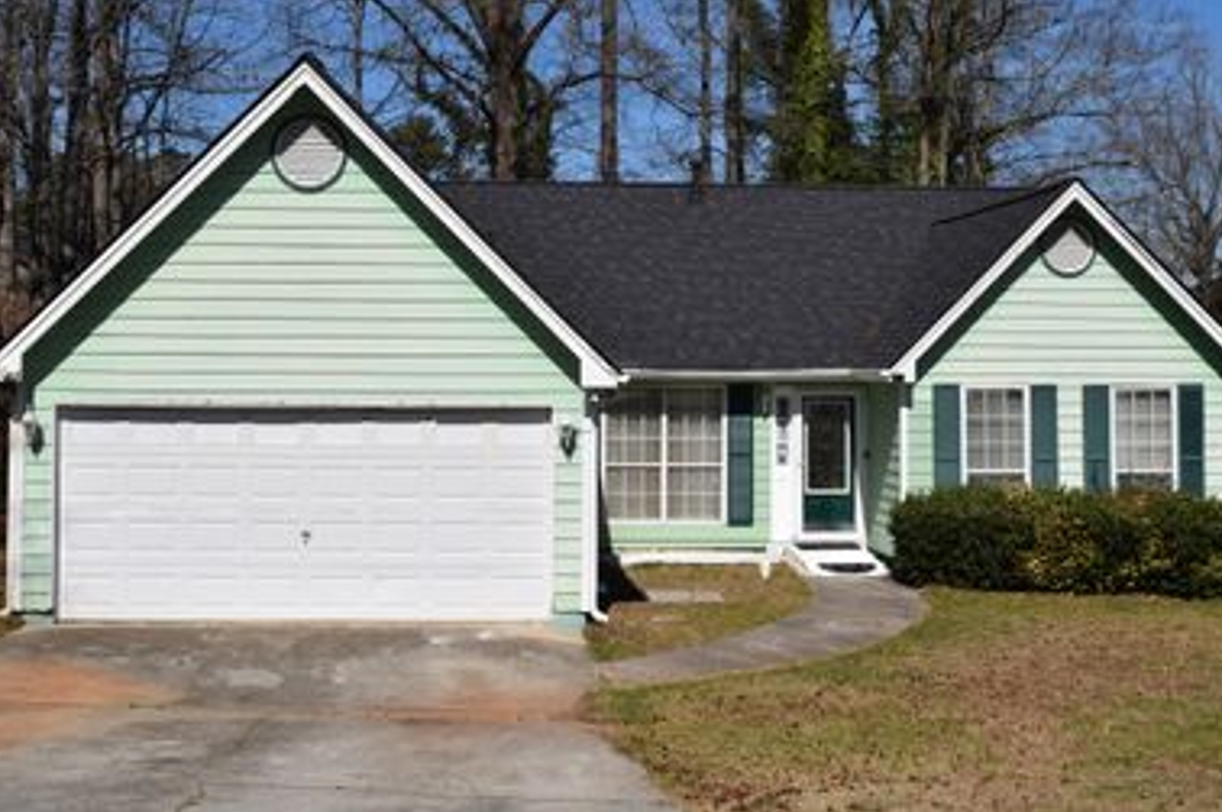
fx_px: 1684
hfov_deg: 39.9
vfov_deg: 27.0
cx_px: 550
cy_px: 277
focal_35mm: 50
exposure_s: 1/200
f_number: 14
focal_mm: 25
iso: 100
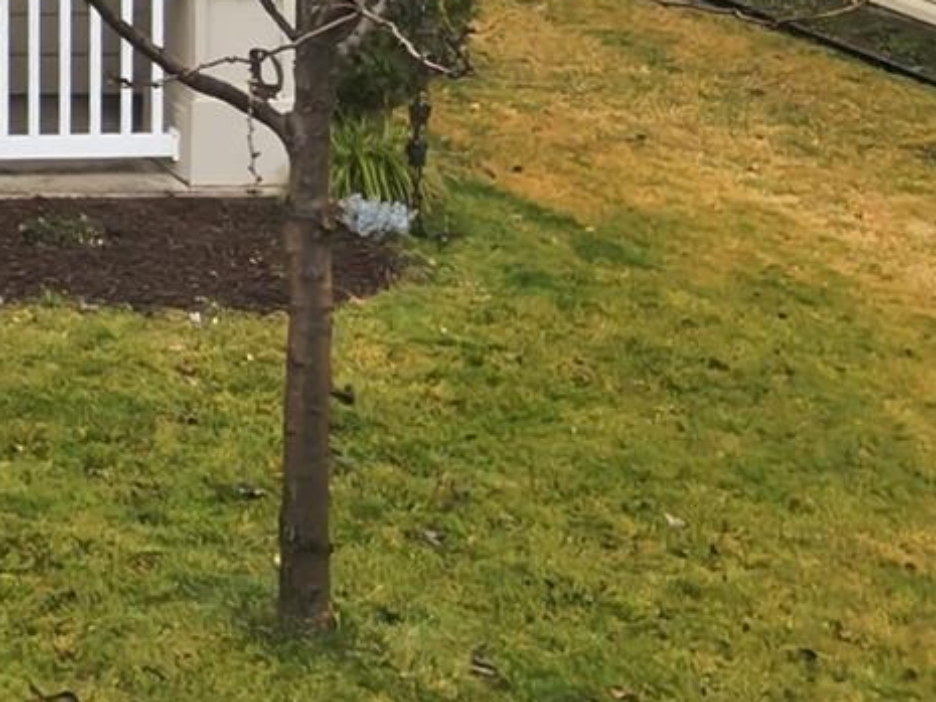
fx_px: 3489
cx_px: -1294
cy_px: -104
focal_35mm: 129
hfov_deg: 12.2
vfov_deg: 11.3
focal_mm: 8.7
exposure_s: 1/725
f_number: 1.8
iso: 100
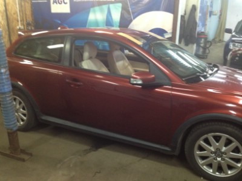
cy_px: 90
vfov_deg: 40.7
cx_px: 121
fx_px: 245
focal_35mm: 35
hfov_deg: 52.6
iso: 200
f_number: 2.4
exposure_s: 1/20
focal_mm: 4.28
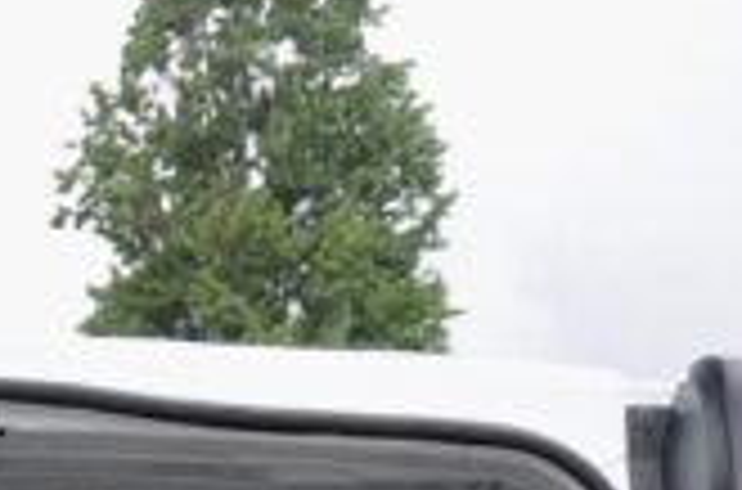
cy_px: 1065
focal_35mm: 205
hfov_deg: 9.9
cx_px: -171
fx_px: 4213
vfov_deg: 6.4
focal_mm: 22
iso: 500
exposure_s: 1/160
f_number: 6.3
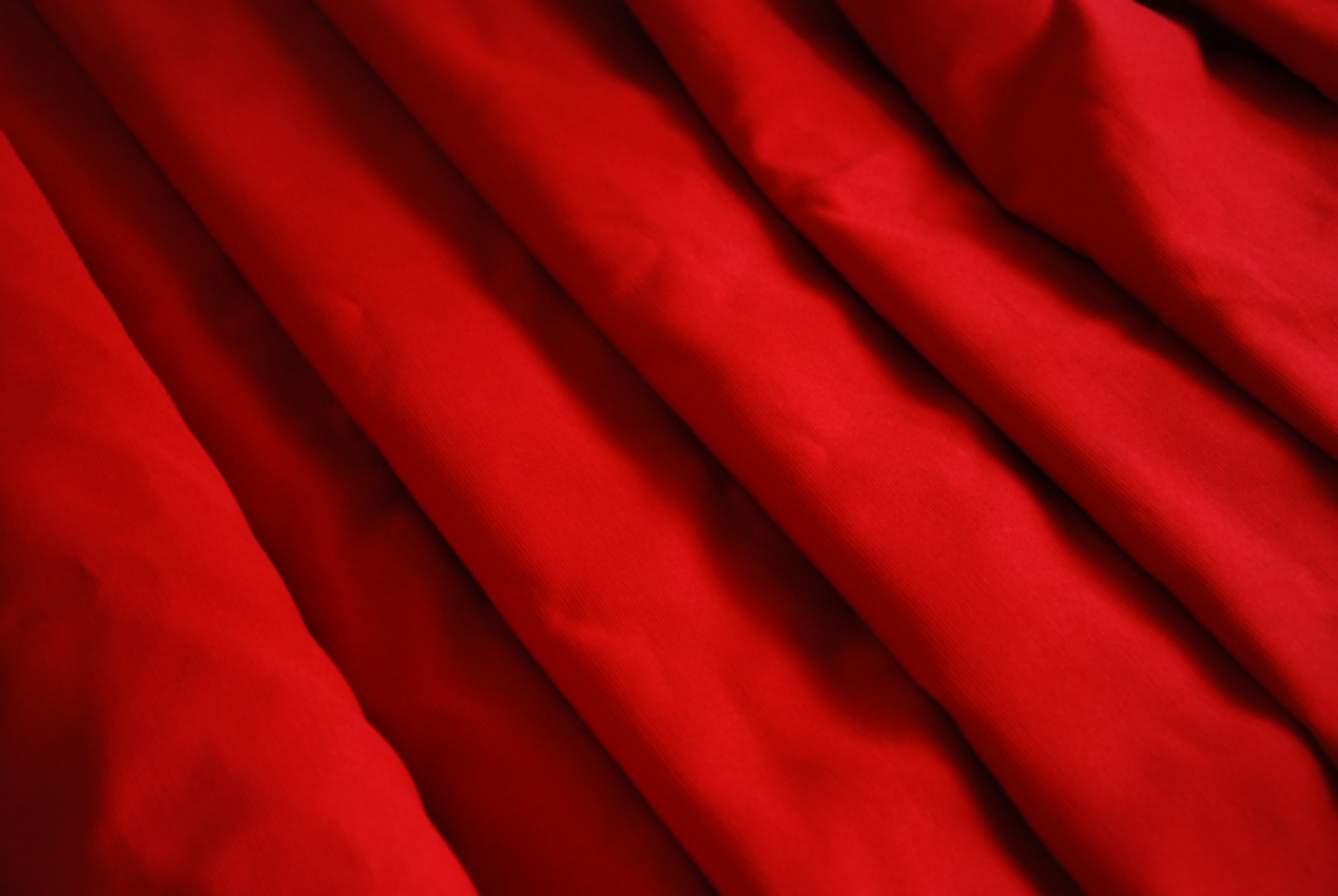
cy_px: 448
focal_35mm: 60
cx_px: 669
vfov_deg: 22.7
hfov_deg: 33.4
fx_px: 2233
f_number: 4.8
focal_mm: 40
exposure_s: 1
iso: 200
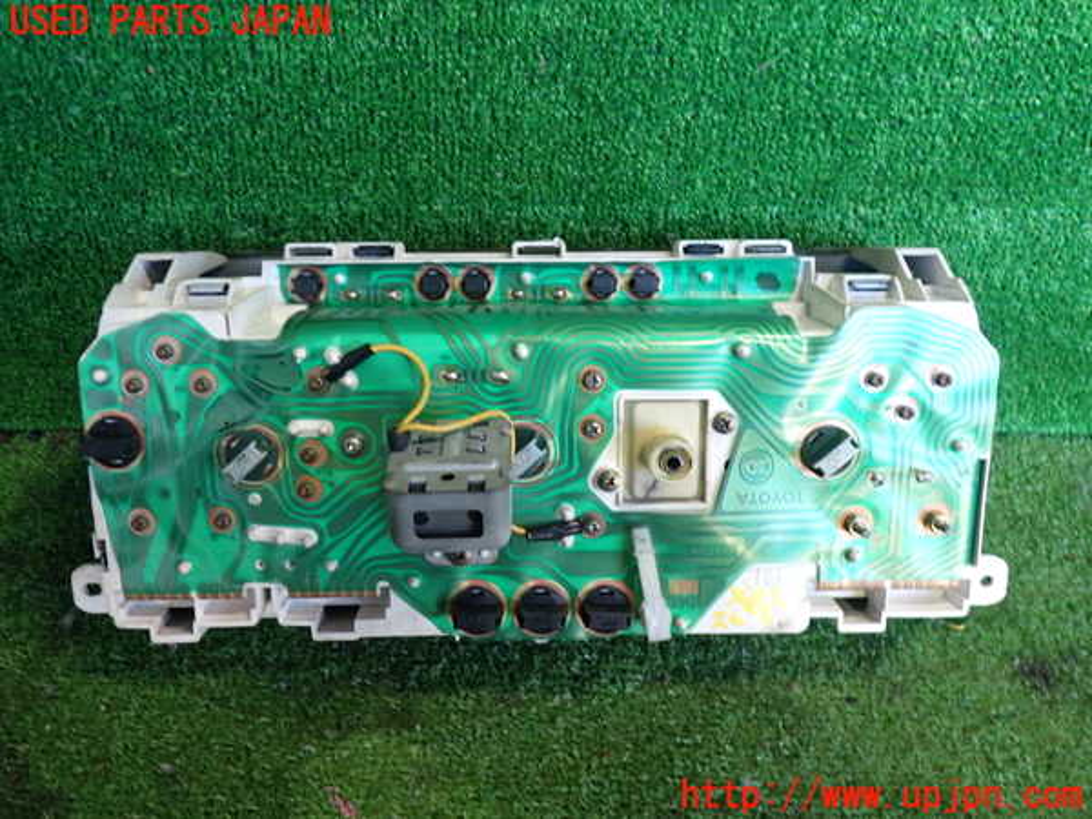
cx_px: 546
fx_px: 946
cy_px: 410
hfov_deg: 60.0
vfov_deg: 46.8
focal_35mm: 30
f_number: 2.3
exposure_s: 1/40
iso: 200
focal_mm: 5.4
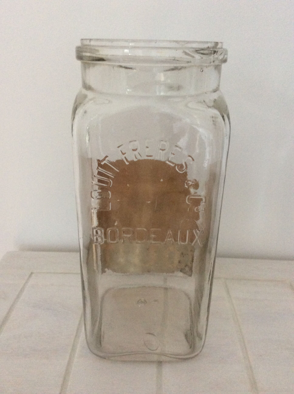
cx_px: 147
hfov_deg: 44.1
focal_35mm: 32
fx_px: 363
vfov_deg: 56.9
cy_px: 197
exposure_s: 1/25
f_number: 2.4
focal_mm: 3.3
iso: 200
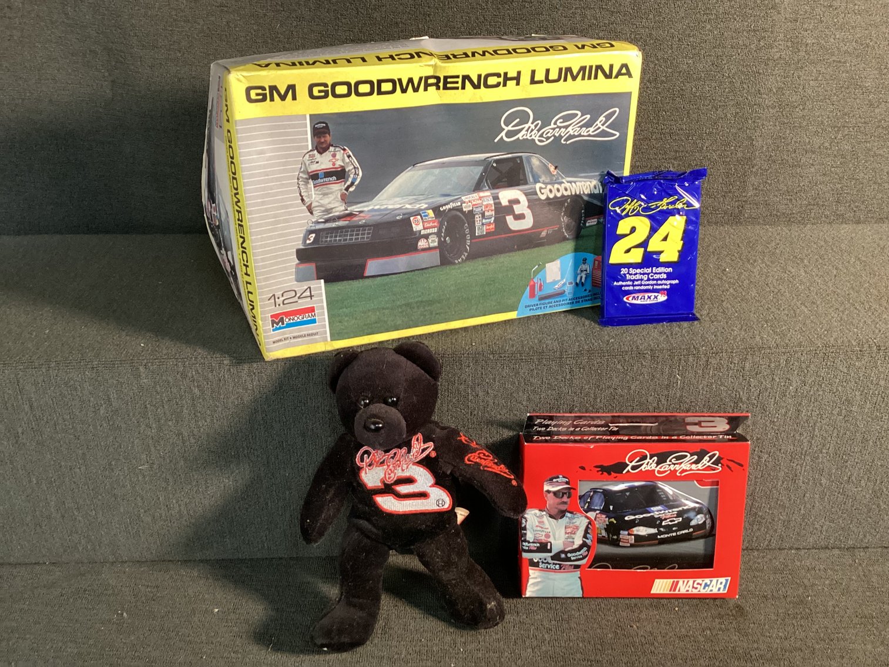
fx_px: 796
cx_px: 444
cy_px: 334
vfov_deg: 45.4
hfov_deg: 58.3
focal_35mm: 31
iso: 320
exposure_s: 1/60
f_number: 2.4
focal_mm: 3.3
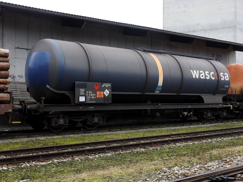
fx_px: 351
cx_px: 122
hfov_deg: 38.2
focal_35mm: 50
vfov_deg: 29.1
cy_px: 91
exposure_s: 1/50
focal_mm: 9
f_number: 4
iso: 100
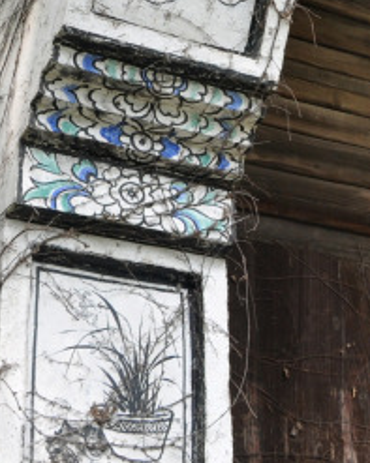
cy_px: -9
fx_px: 1440
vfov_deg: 17.8
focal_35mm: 105
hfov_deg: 14.3
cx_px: 413
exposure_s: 1/100
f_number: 7.1
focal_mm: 18
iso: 200
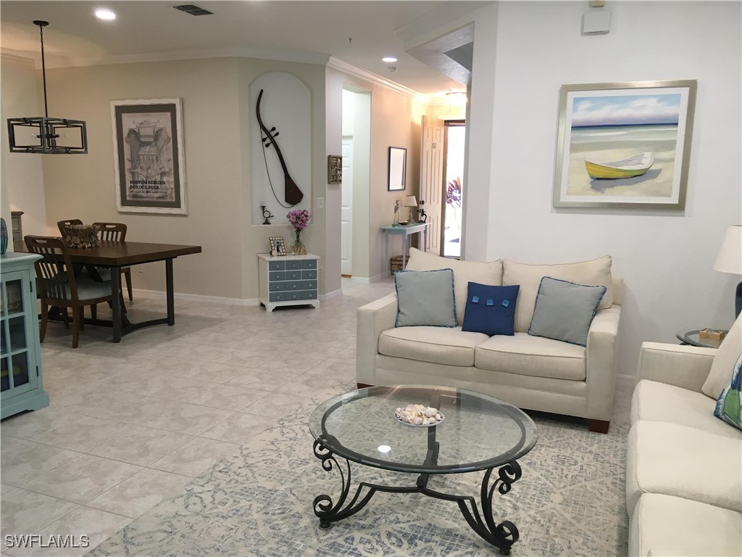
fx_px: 622
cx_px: 371
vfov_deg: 48.2
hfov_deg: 61.7
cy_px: 278
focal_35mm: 29
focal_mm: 4.15
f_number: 2.2
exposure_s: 1/30
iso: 50
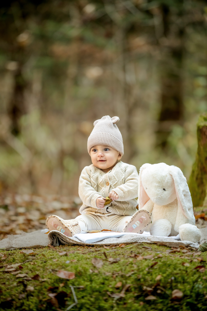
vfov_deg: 10.3
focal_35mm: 200
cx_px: 104
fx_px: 1725
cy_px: 156
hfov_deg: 6.9
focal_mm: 200
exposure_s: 1/200
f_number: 2.8
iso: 1250
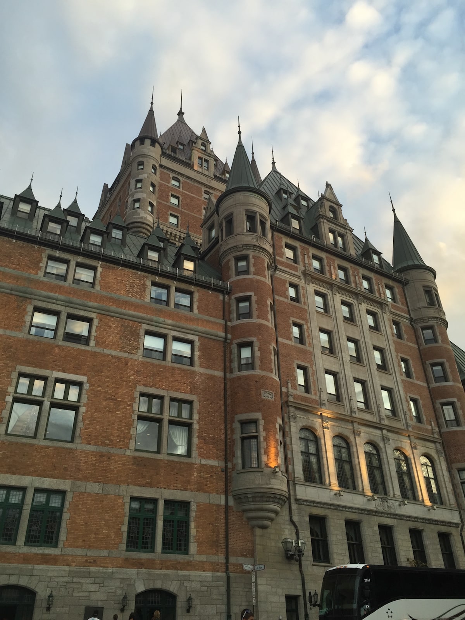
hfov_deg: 48.2
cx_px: 232
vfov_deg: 61.7
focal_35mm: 29
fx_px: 519
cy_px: 310
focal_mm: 4.15
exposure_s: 1/120
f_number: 2.2
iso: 32
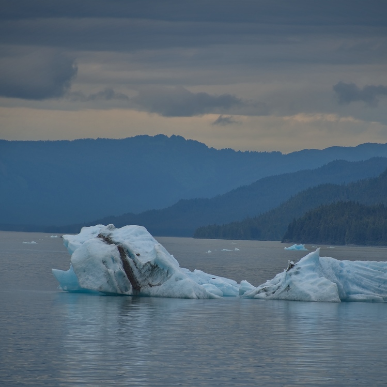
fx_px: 5515
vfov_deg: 4.0
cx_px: 223
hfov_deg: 4.0
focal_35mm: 436
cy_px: 220
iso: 140
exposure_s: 1/640
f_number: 5.6
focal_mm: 300
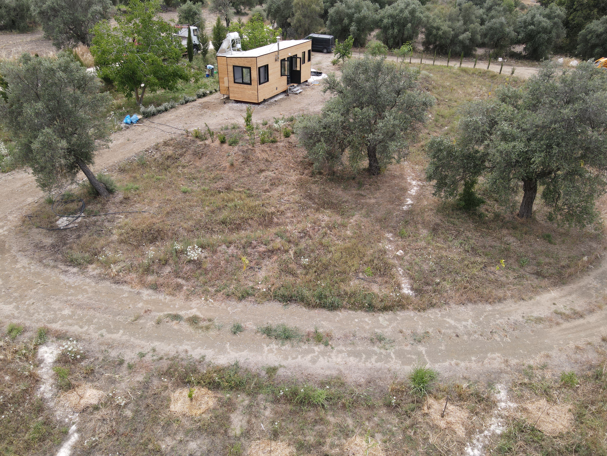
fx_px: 421
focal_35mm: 24
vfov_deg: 56.8
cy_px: 228
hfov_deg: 71.6
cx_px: 304
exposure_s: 1/320
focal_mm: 4.5
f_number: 2.8
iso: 100
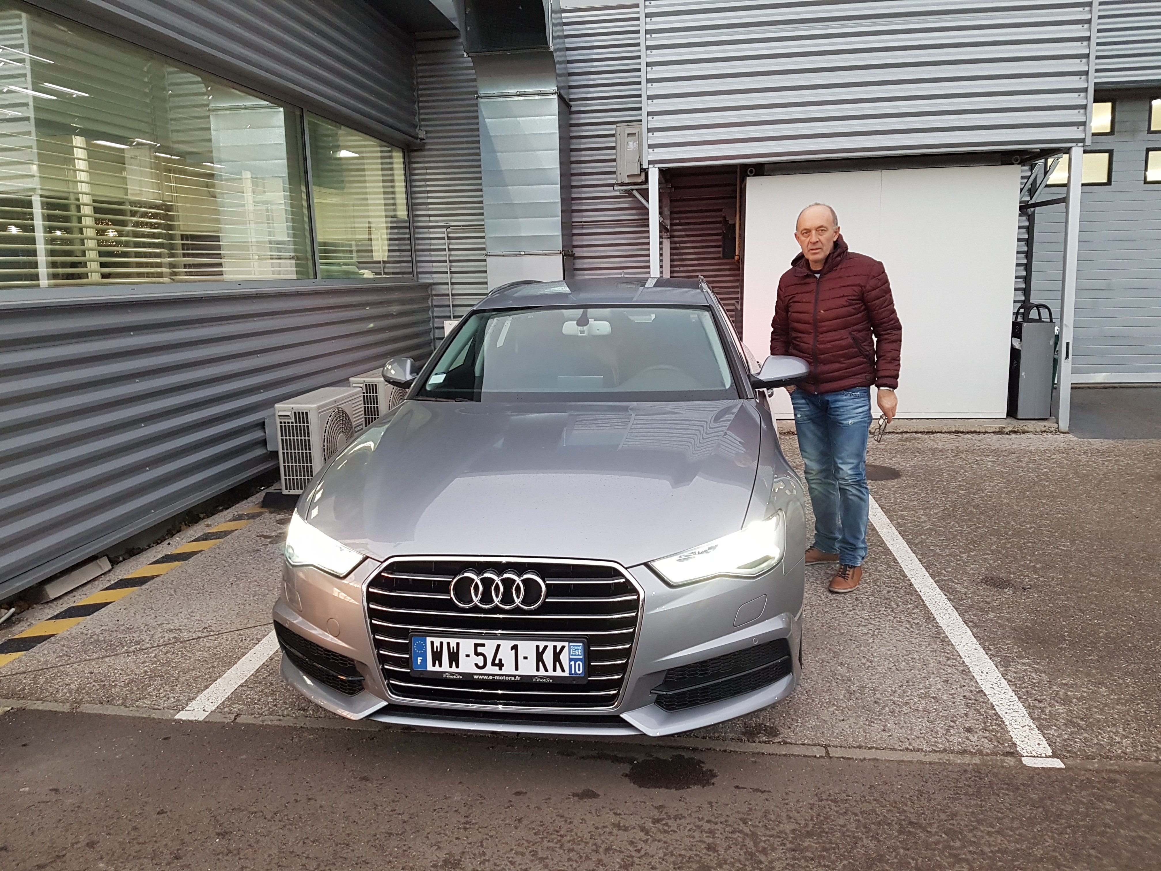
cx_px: 580
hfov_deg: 67.3
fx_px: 872
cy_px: 436
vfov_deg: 53.1
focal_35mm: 26
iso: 160
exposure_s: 1/33
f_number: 1.7
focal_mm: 4.2
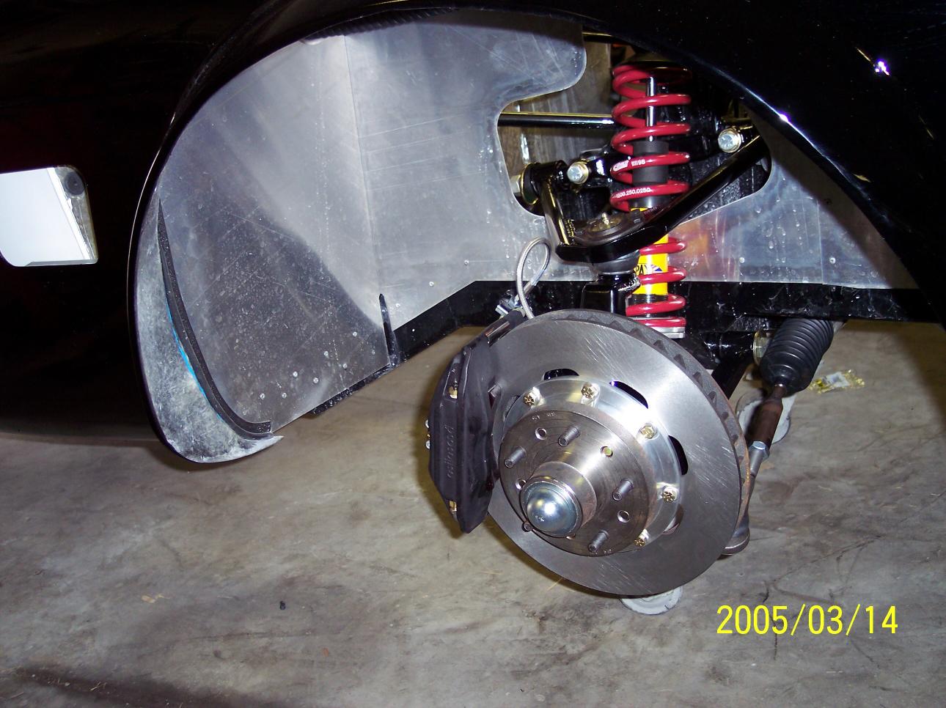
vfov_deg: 37.7
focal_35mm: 38
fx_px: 1038
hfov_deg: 49.0
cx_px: 473
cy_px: 354
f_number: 2.8
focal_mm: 8
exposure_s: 1/30
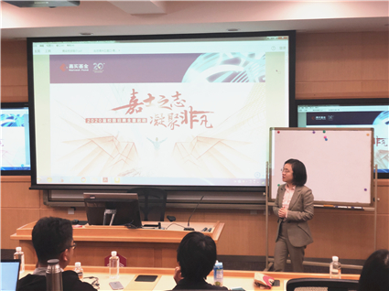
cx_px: 194
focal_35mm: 52
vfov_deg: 28.0
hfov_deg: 36.8
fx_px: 584
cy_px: 146
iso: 100
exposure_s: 1/36
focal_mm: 6
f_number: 2.4
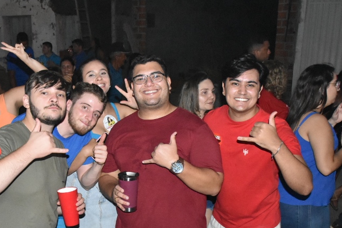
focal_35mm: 48
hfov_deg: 40.6
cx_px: 113
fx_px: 456
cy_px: 172
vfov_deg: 27.7
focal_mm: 20
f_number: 4.5
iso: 6400
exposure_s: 1/60
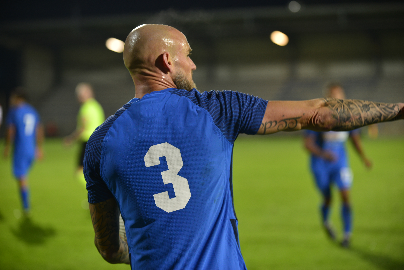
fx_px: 1179
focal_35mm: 105
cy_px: 135
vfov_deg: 13.1
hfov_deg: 19.4
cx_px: 202
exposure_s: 1/160
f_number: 3.2
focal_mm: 105
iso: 400
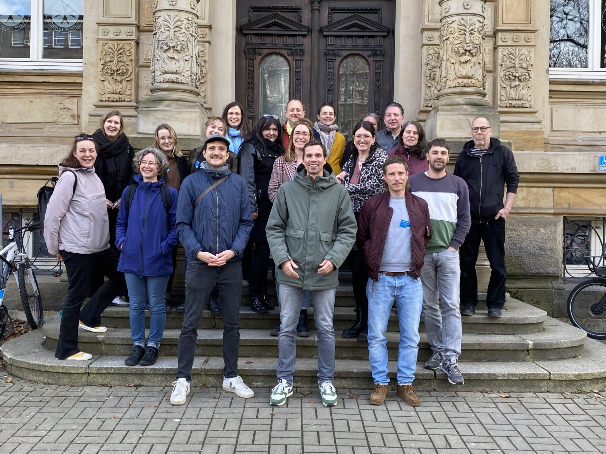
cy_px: 215
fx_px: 630
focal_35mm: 36
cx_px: 297
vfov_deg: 39.7
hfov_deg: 51.3
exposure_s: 1/122
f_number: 1.8
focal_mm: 4.25
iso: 32
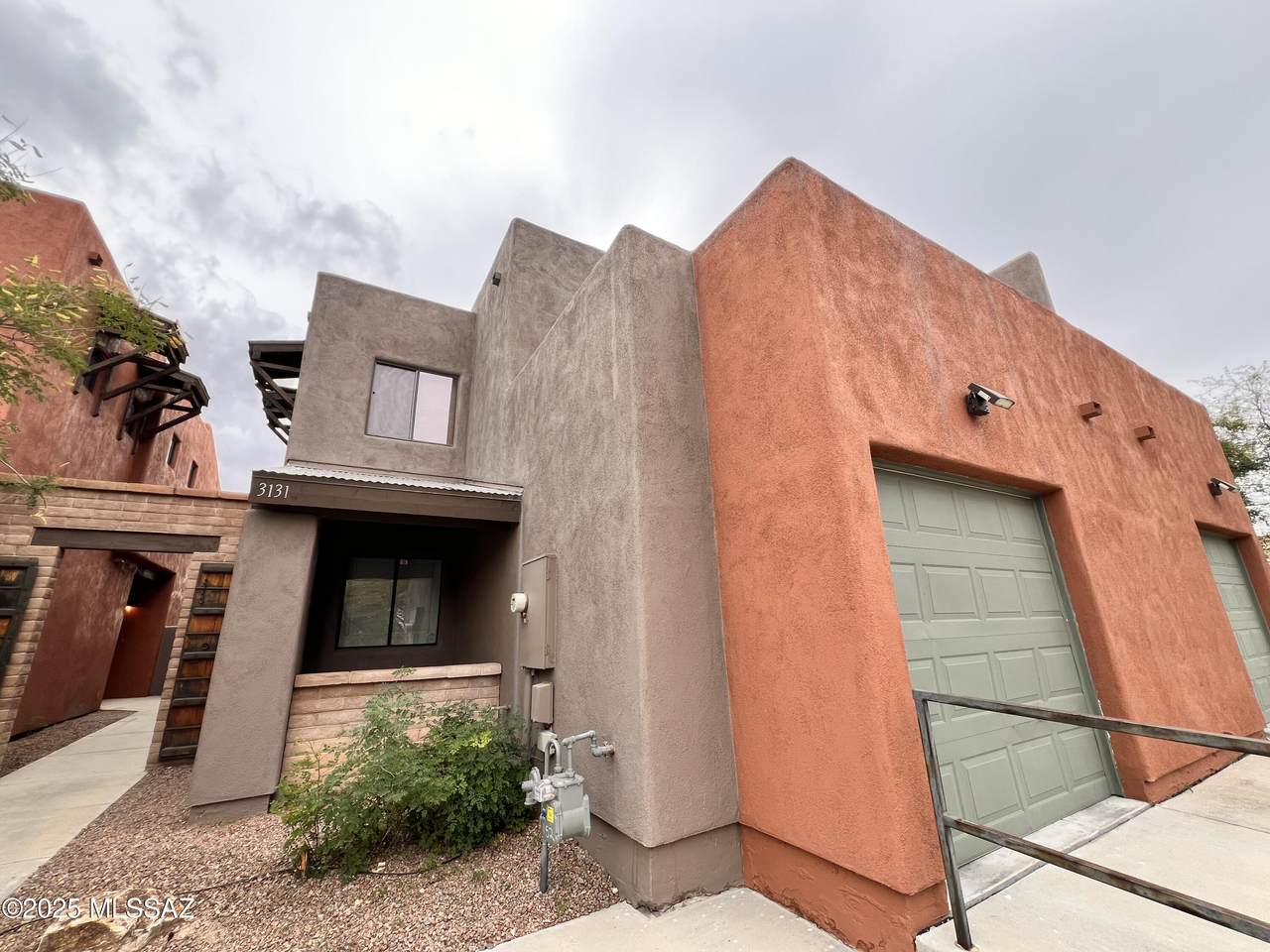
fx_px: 477
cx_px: 635
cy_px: 476
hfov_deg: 106.2
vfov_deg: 89.9
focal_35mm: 13
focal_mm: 1.57
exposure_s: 1/275
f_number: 1.8
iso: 32
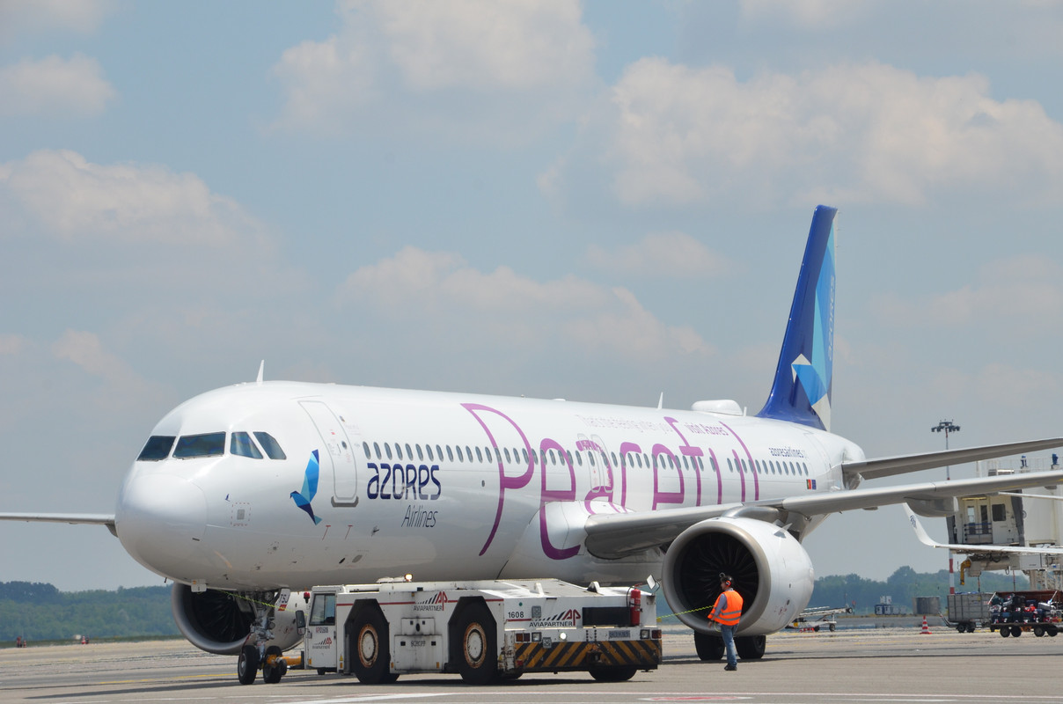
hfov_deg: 13.1
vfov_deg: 8.7
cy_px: 352
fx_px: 4641
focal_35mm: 158
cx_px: 532
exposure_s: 1/800
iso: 400
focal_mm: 105
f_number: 14
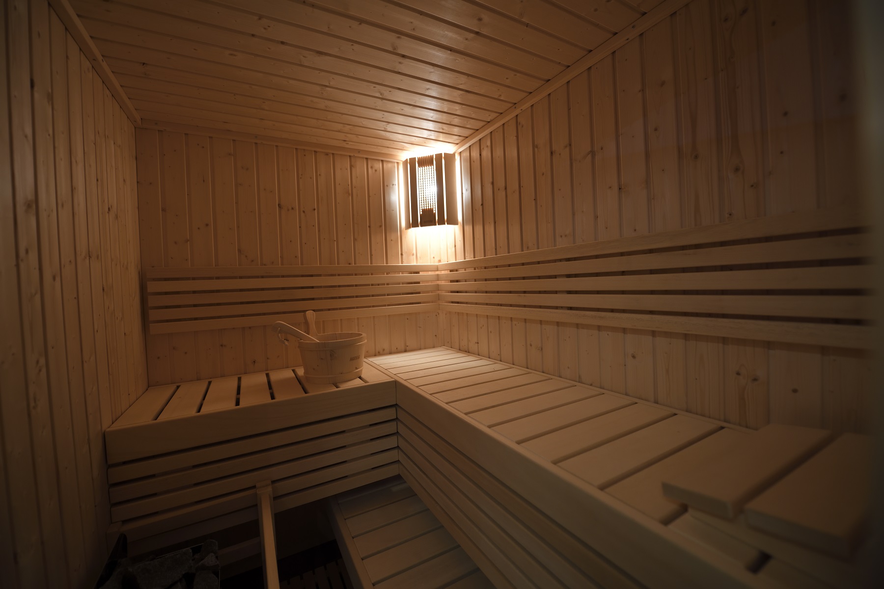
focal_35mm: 14
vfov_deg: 81.2
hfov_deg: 104.3
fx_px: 344
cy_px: 294
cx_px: 442
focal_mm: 14
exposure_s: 1/40
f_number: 2.8
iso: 500
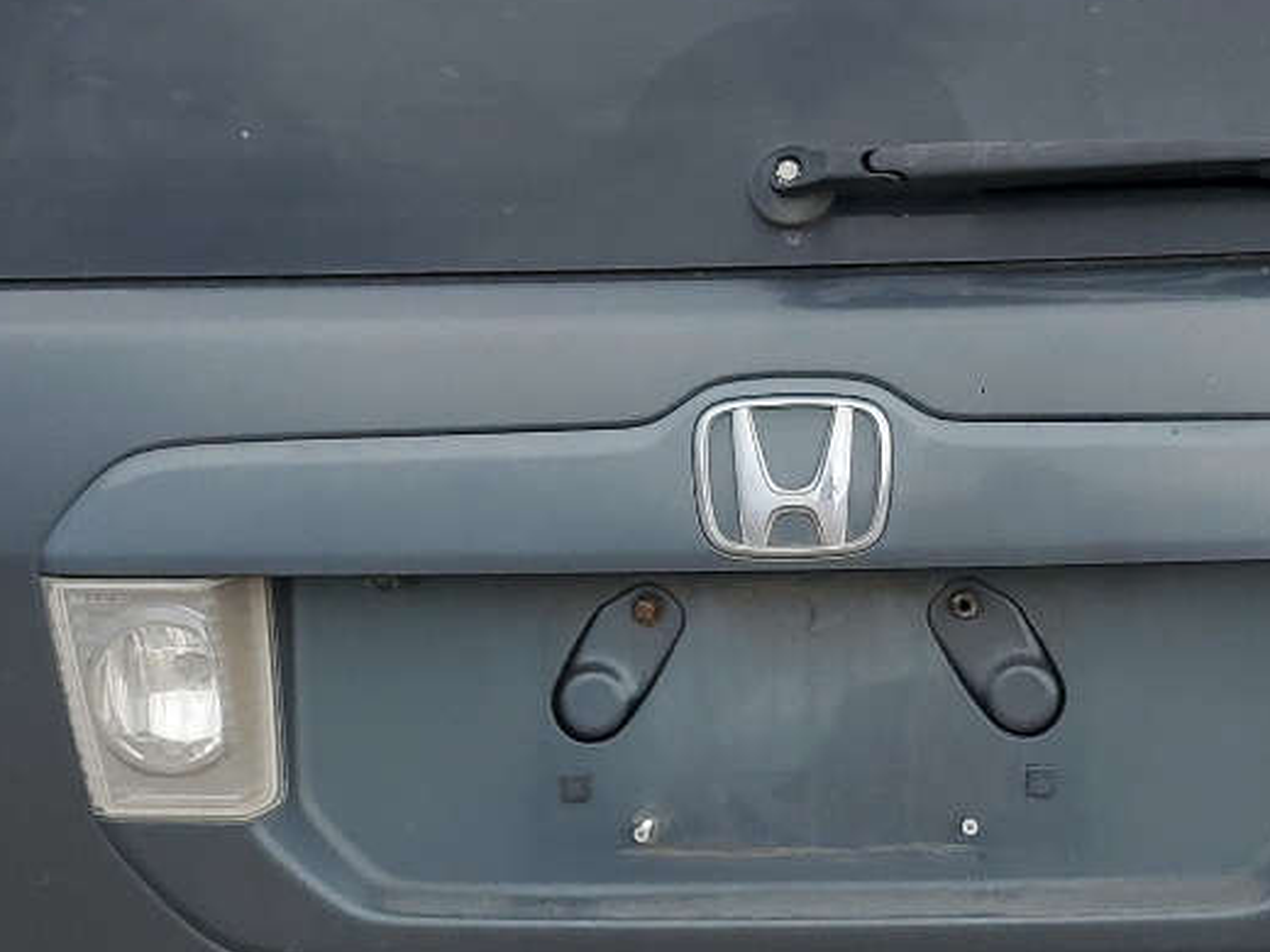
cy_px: 491
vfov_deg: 18.4
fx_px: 2935
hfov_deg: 24.3
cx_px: 869
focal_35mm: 80
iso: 50
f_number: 1.5
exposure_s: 1/714
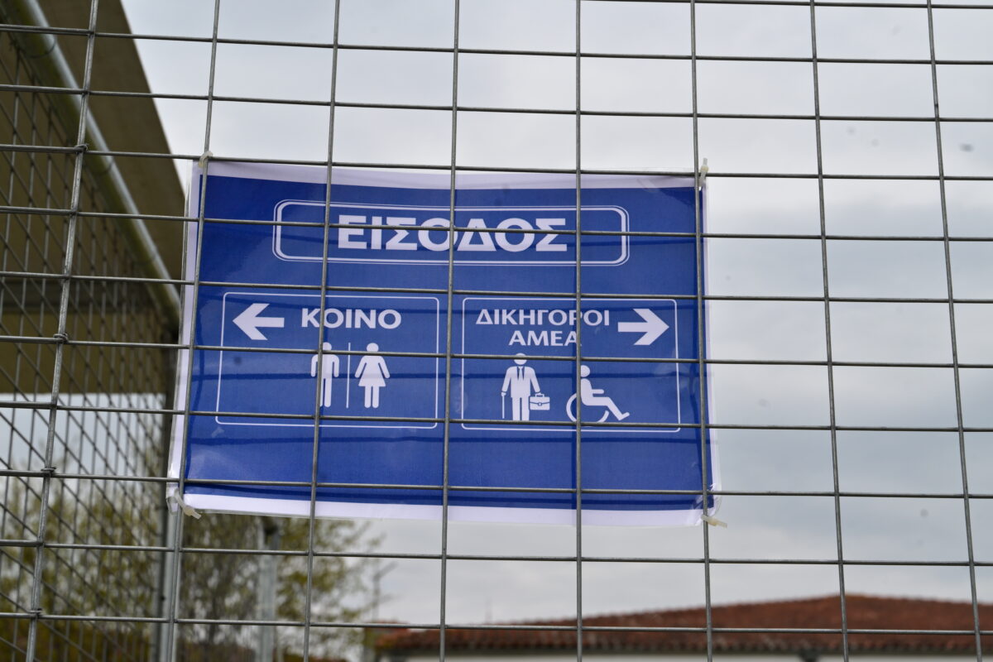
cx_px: 496
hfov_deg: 32.9
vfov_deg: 22.3
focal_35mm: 61
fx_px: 1682
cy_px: 331
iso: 500
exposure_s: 1/1000
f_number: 9
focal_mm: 61
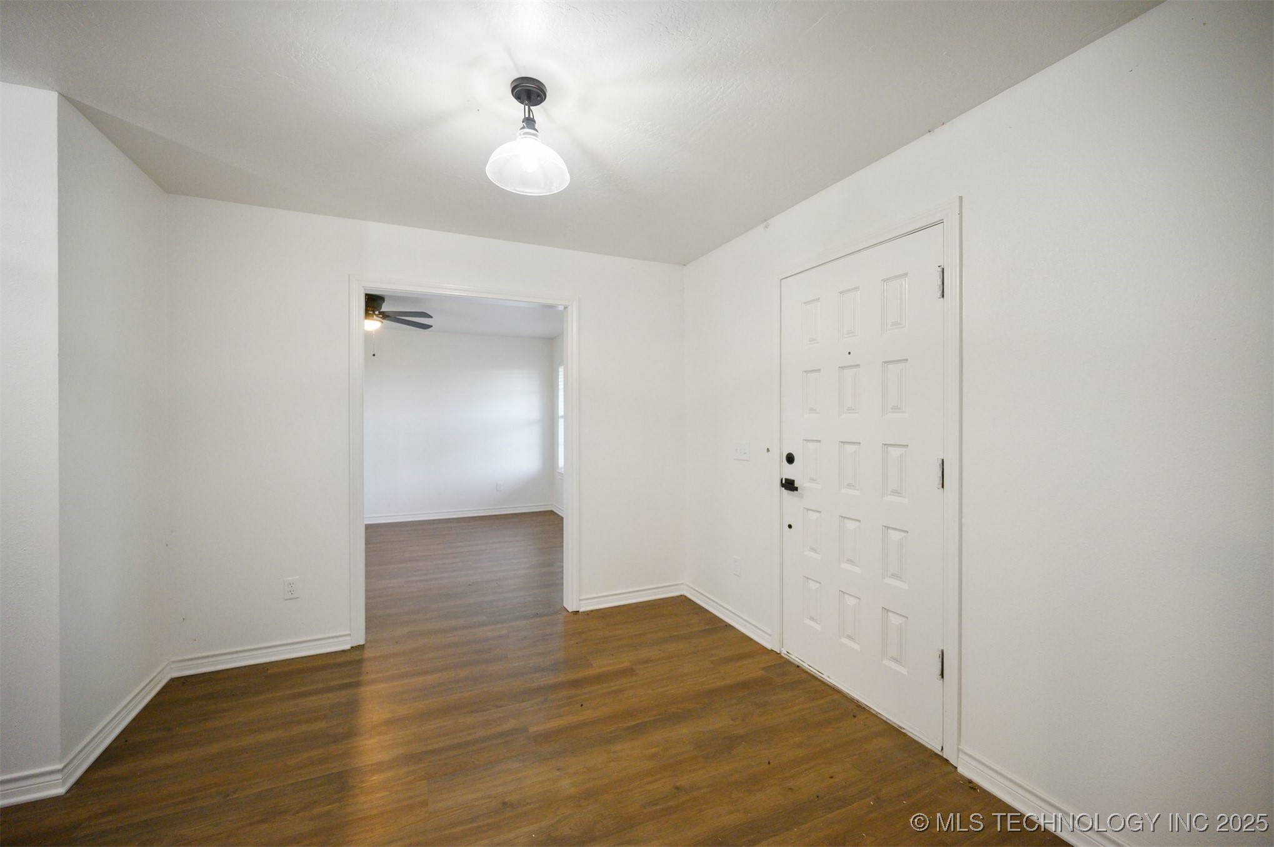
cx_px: 637
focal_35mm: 14
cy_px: 424
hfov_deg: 104.3
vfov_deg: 81.1
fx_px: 495
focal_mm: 14
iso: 800
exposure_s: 1/80
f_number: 4
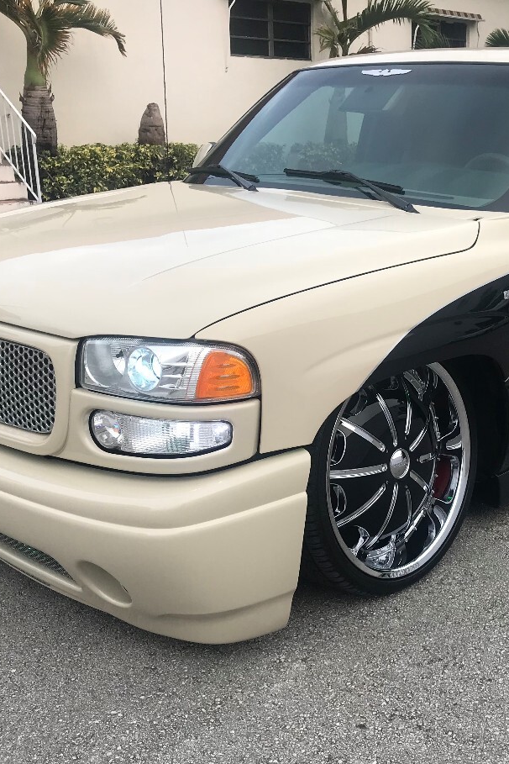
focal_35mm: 41
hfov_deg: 32.1
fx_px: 869
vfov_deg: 47.4
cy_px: 403
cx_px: 377
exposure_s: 1/298
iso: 20
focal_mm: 3.99
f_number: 1.8
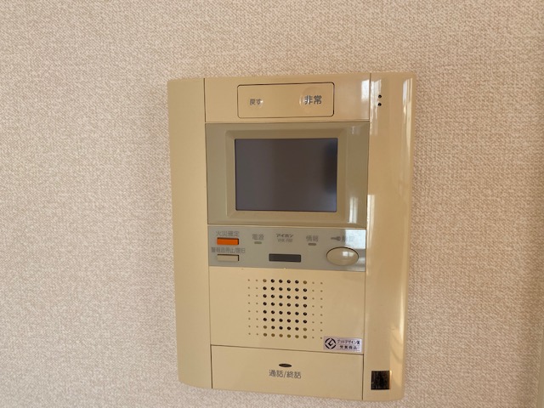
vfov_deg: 53.1
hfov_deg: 67.3
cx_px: 272
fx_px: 409
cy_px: 204
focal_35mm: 26
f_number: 1.8
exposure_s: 1/262
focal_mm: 4.25
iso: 32
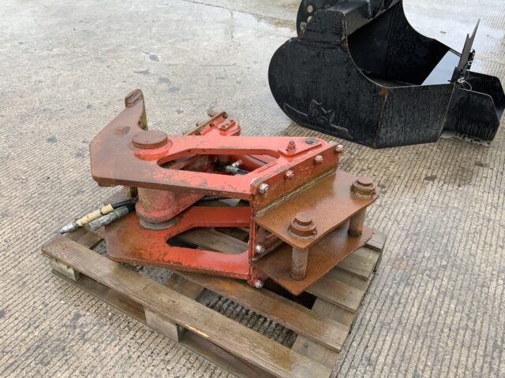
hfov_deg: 61.7
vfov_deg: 48.2
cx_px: 252
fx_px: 423
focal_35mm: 29
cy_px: 189
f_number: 1.8
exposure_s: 1/289
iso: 16
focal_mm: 3
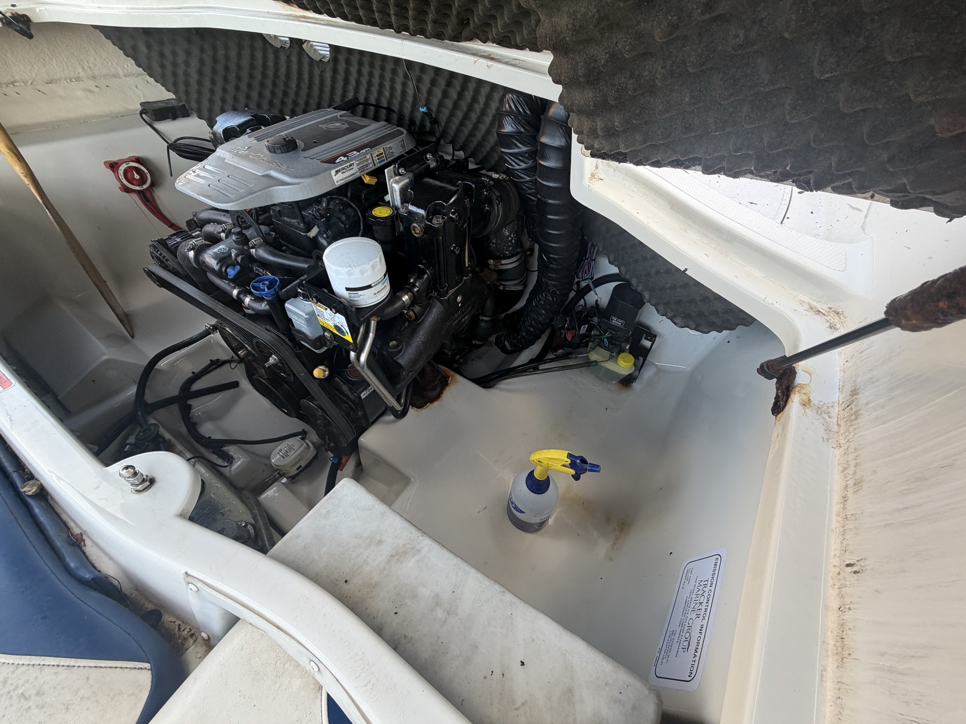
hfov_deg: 102.1
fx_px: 391
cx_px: 483
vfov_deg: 85.7
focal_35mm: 14
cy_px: 362
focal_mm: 2.22
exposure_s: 1/121
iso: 125
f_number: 2.2
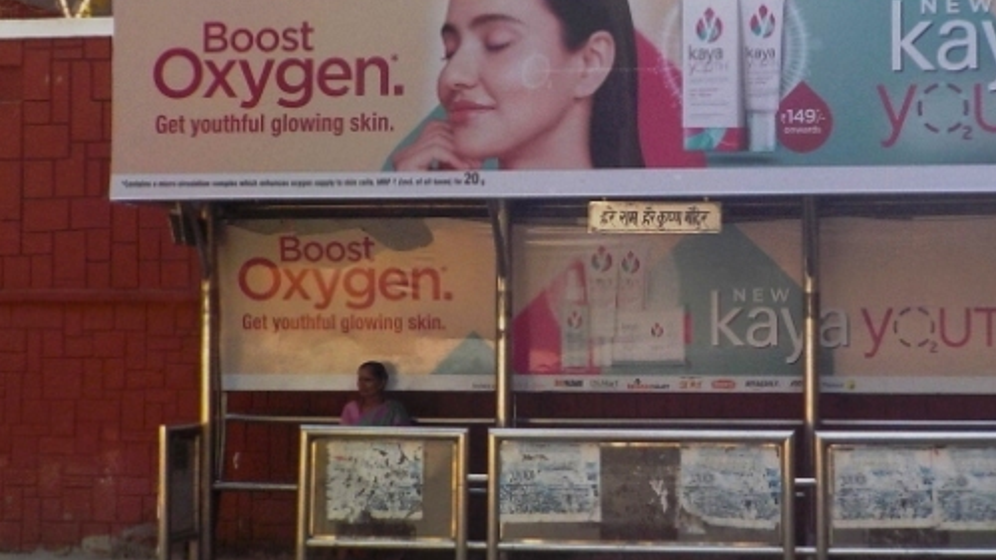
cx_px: 645
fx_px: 1769
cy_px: 233
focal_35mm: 67
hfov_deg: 31.3
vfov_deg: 18.0
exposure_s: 1/320
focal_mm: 4.1
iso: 125
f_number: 3.3
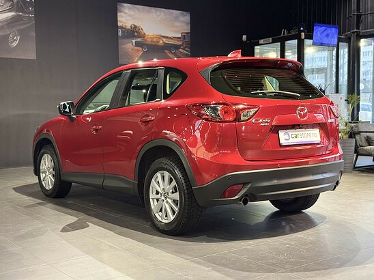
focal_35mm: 48
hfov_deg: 39.7
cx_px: 187
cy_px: 140
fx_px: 518
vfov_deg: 30.2
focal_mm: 6.76
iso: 400
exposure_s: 1/33
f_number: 1.78
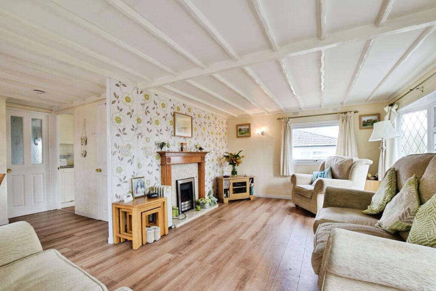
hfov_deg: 100.4
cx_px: 218
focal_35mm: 15
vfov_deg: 77.3
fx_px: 182
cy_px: 146
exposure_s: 1/40
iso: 640
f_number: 8
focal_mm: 10
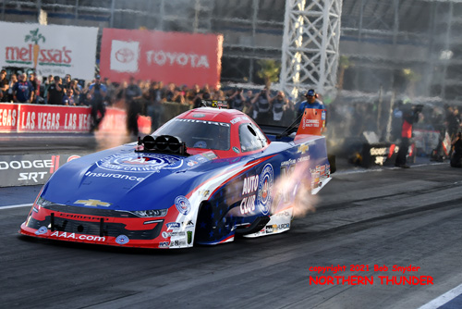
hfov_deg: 19.4
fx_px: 1348
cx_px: 231
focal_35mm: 105
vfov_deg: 13.1
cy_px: 154
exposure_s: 1/1250
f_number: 2.8
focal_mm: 70
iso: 200
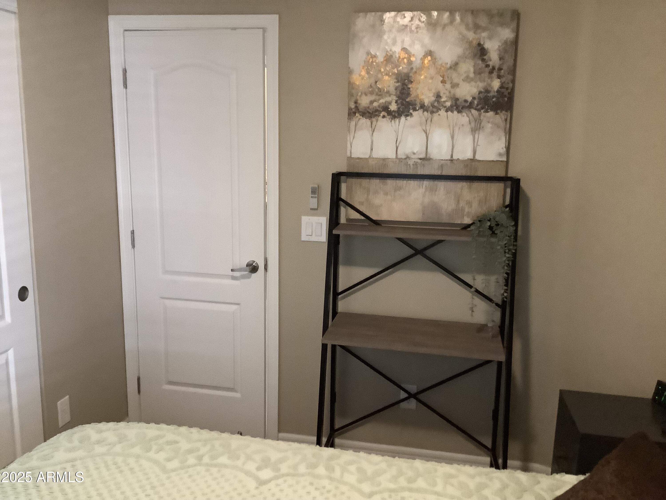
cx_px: 333
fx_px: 596
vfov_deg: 45.4
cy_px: 250
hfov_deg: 58.4
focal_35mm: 31
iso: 640
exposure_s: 1/24
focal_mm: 3.3
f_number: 2.4
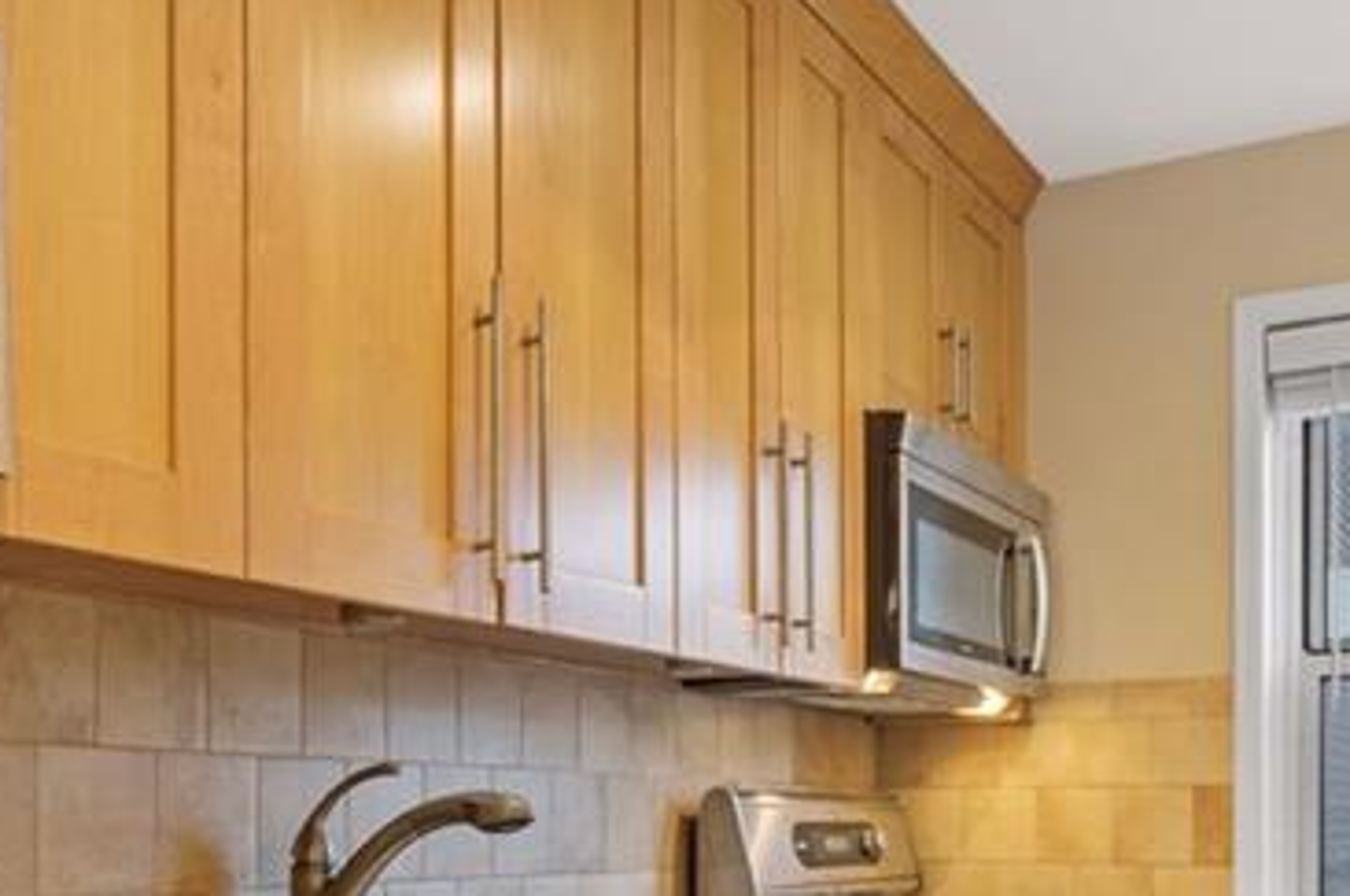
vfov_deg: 30.7
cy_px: 772
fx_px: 1573
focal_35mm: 42
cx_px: 653
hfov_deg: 46.4
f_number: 8
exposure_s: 1/1.67
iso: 100
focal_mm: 10
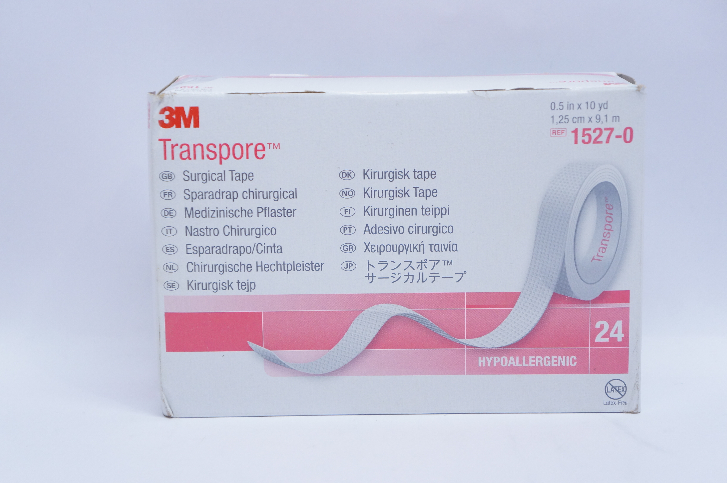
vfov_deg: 19.3
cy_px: 242
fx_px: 1422
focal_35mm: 70
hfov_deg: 28.7
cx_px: 364
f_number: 5
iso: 1600
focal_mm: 47
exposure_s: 1/200
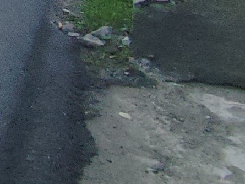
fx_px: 835
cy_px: -291
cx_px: -580
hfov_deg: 9.9
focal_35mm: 118
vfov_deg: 10.4
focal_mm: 1.65
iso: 50
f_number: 2.2
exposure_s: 1/1530
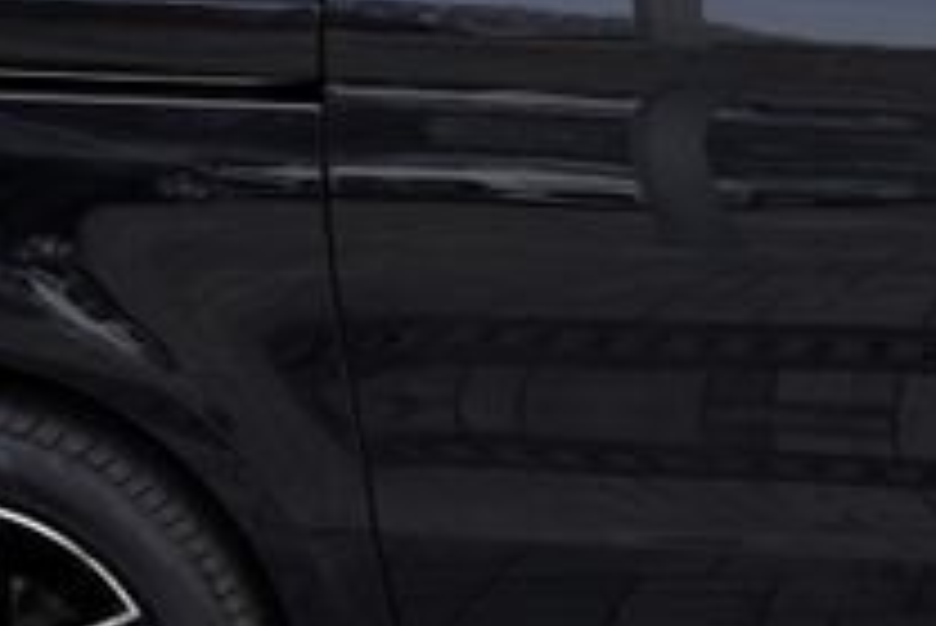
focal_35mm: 118
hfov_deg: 16.3
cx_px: 1246
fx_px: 3070
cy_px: 79
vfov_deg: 11.6
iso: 100
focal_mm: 24
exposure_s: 1/125
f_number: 5.6
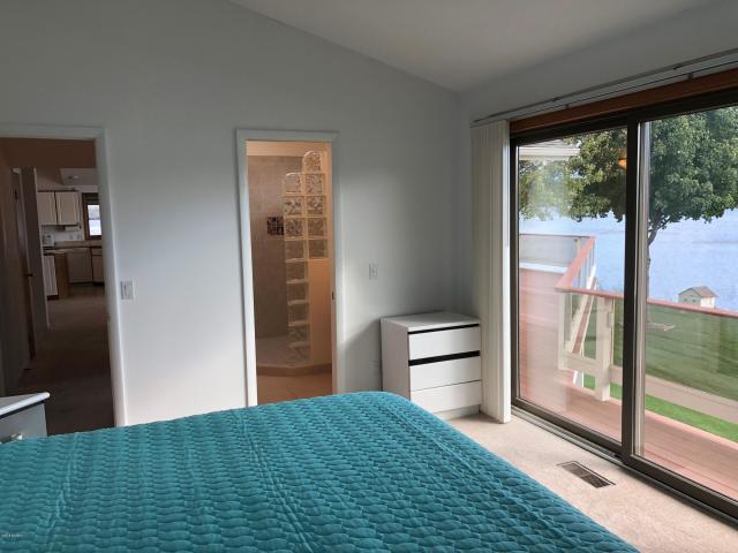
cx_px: 369
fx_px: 597
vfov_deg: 49.7
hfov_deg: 63.4
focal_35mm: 28
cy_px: 276
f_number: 1.8
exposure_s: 1/121
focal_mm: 4
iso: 20
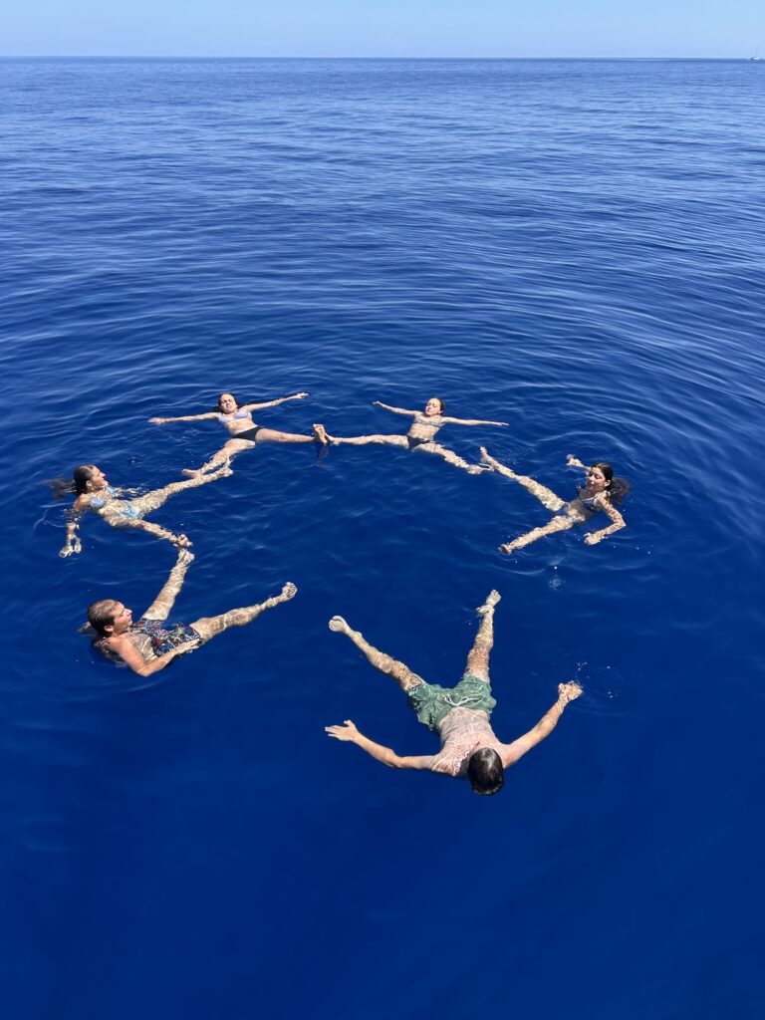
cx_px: 382
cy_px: 510
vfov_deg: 67.3
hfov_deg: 53.1
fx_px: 766
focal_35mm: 26
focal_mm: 5.7
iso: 50
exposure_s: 1/1808
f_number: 1.5
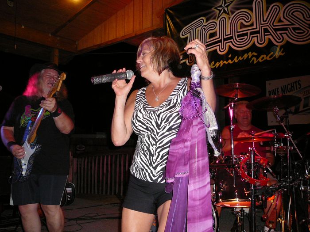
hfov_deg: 52.6
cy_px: 116
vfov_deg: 40.7
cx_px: 155
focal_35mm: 35
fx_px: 313
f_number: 2.8
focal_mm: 5.2
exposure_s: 1/30
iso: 250
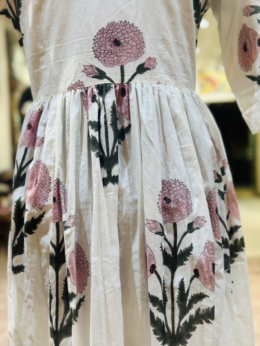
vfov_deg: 39.7
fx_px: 481
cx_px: 130
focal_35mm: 48
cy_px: 173
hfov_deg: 30.3
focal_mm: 6.86
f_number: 1.78
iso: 125
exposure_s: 1/95
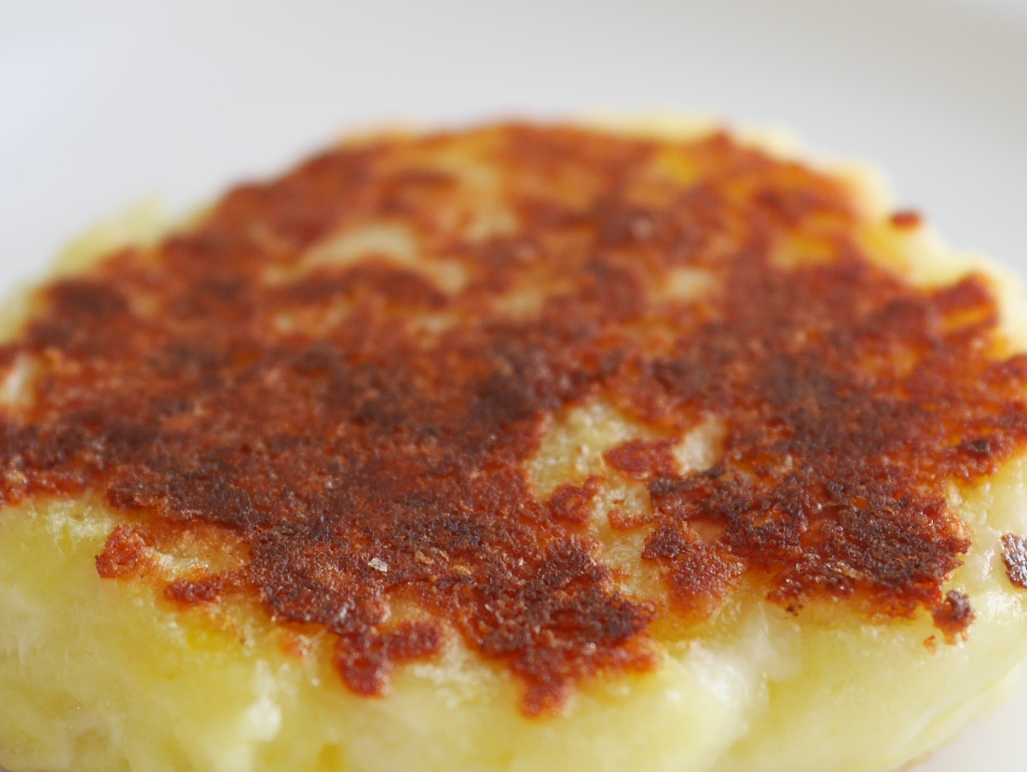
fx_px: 6205
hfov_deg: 9.5
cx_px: 436
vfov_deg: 7.1
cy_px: 496
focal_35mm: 209
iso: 400
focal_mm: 60
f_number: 2.8
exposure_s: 1/125
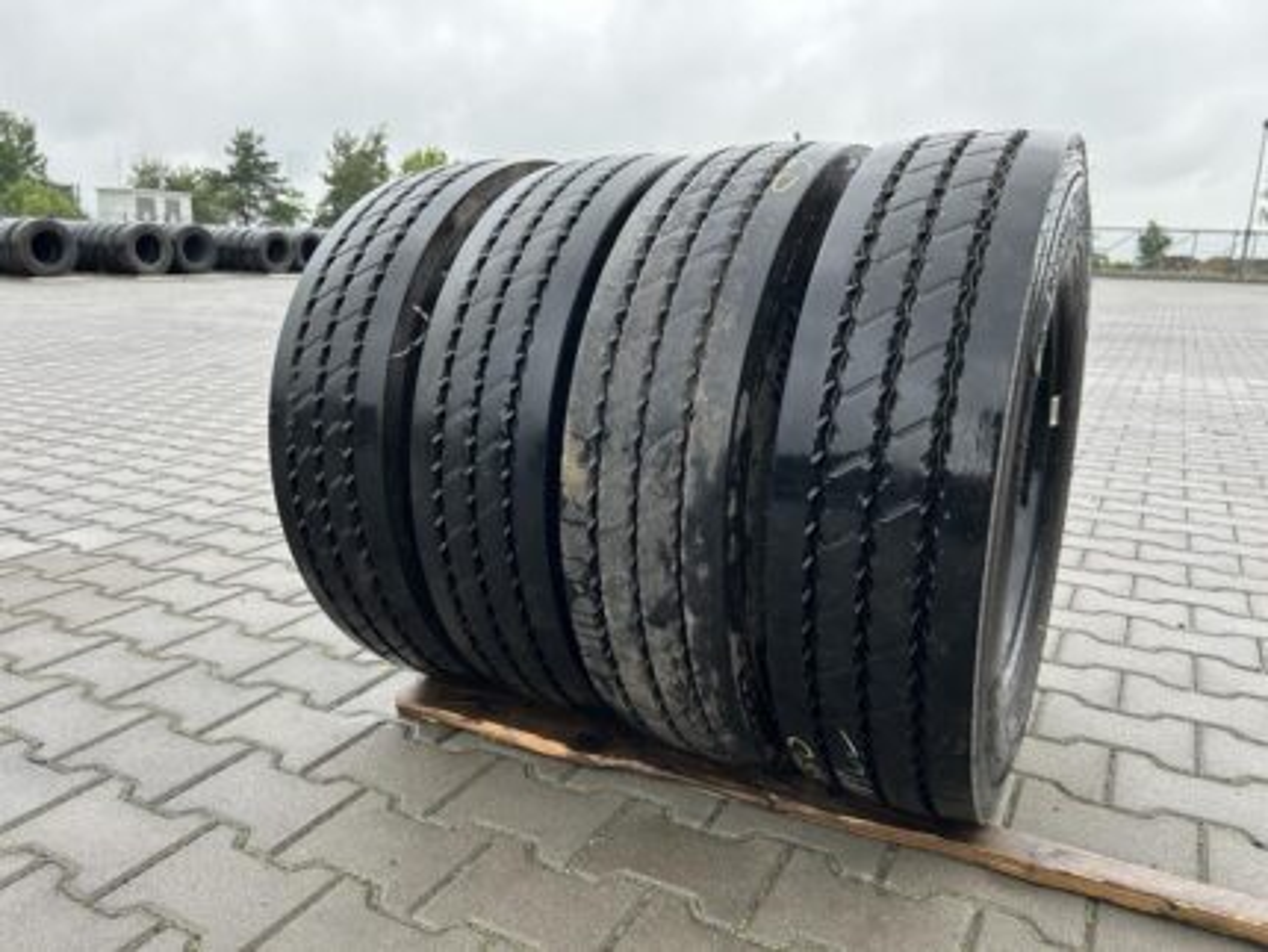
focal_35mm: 26
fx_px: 953
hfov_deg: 67.3
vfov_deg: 53.1
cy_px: 476
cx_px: 634
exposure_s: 1/604
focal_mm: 5.7
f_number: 1.5
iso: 50
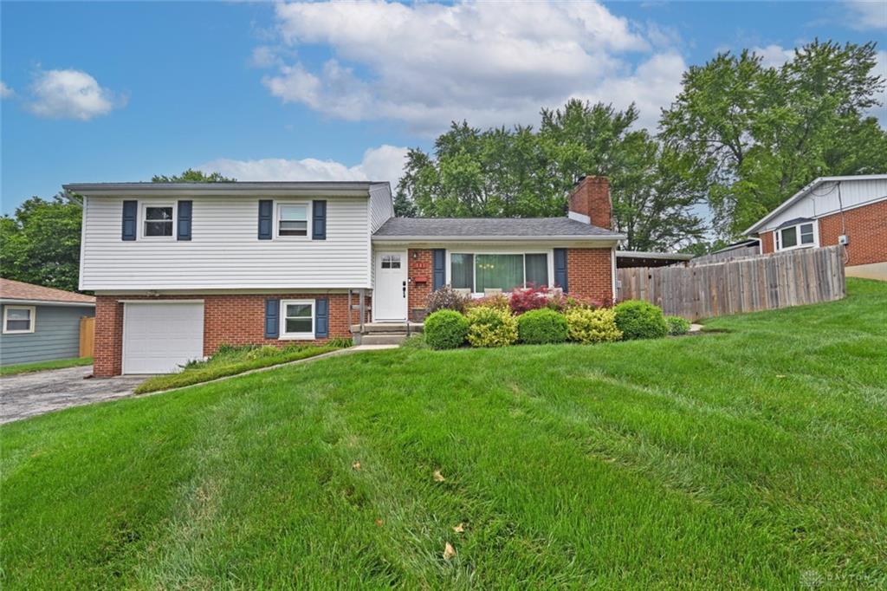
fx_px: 382
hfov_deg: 98.6
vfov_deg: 75.5
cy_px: 296
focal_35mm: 16
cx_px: 444
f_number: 13
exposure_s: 1/125
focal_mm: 15.5
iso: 280
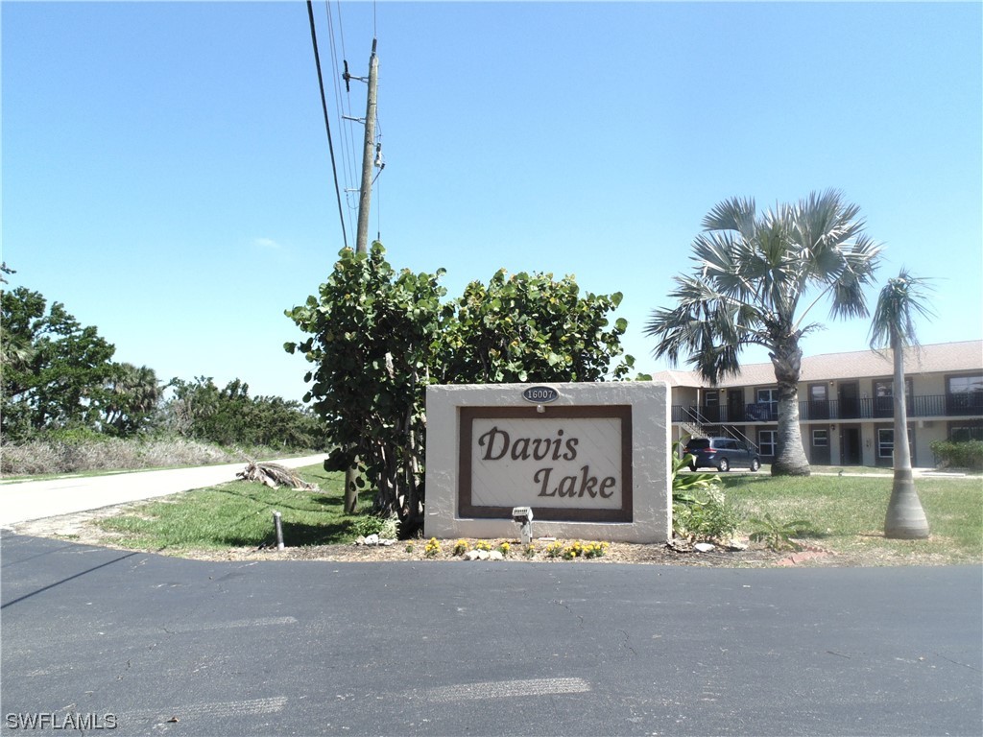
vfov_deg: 51.4
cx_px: 492
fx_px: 767
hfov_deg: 65.3
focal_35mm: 27
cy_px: 368
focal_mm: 4.8
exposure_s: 1/800
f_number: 3.2
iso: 80
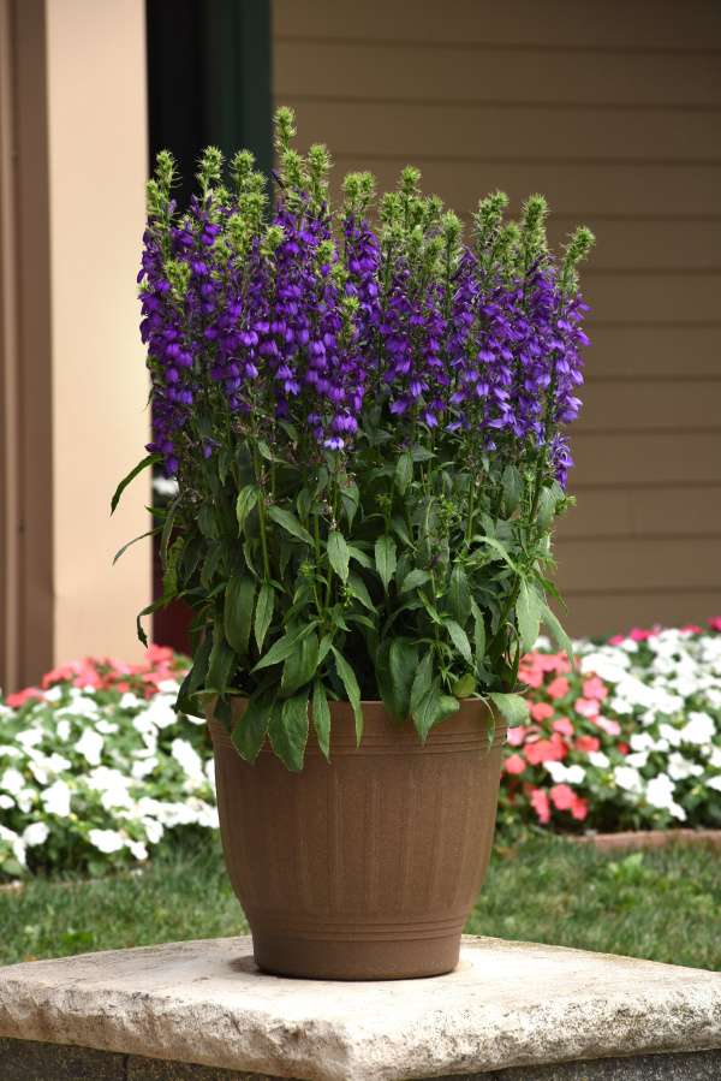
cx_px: 360
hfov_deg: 6.9
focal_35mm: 200
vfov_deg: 10.3
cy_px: 540
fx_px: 6003
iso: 400
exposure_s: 1/250
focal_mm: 200
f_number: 11
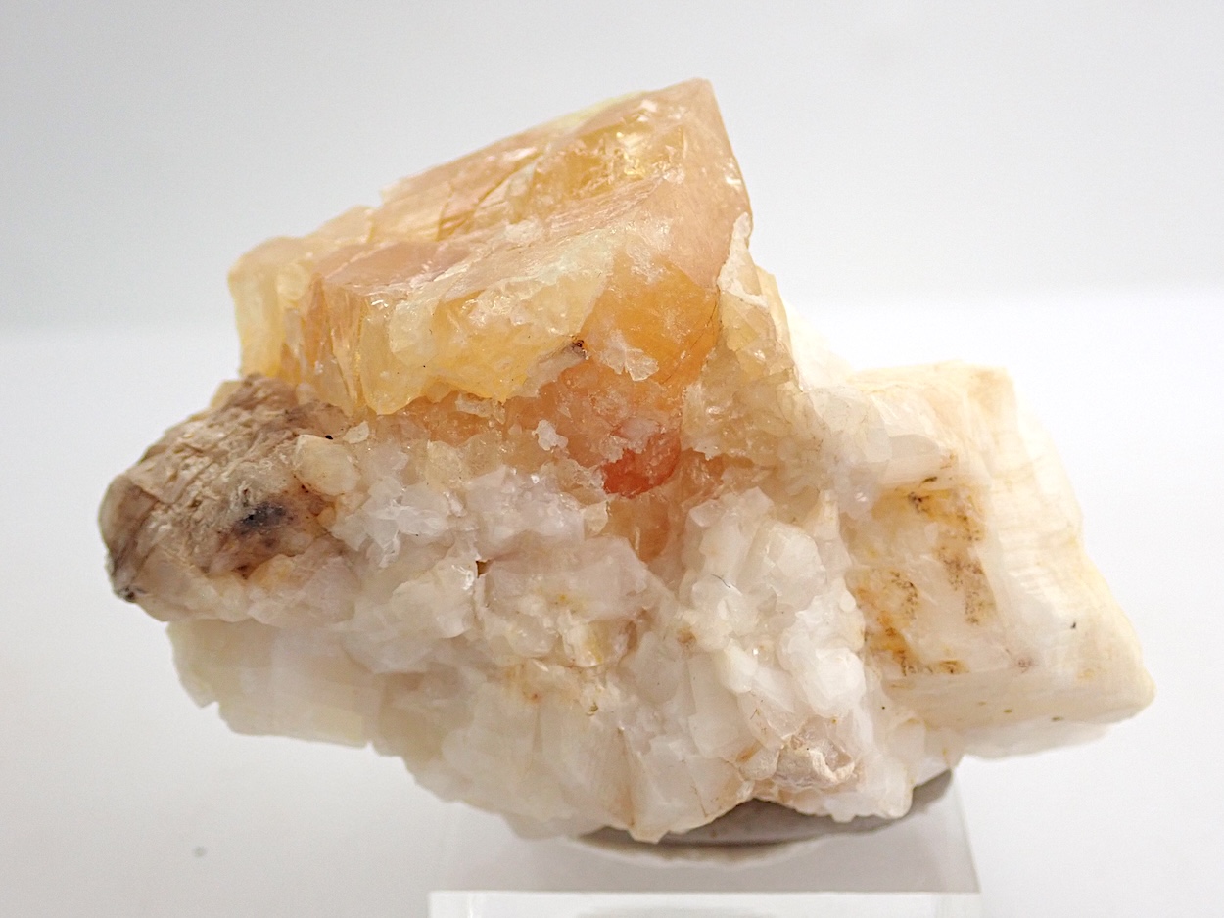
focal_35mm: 54
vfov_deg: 27.0
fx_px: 1910
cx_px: 612
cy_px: 459
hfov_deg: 35.5
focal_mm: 9.65
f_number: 3.3
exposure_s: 1/50
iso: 250
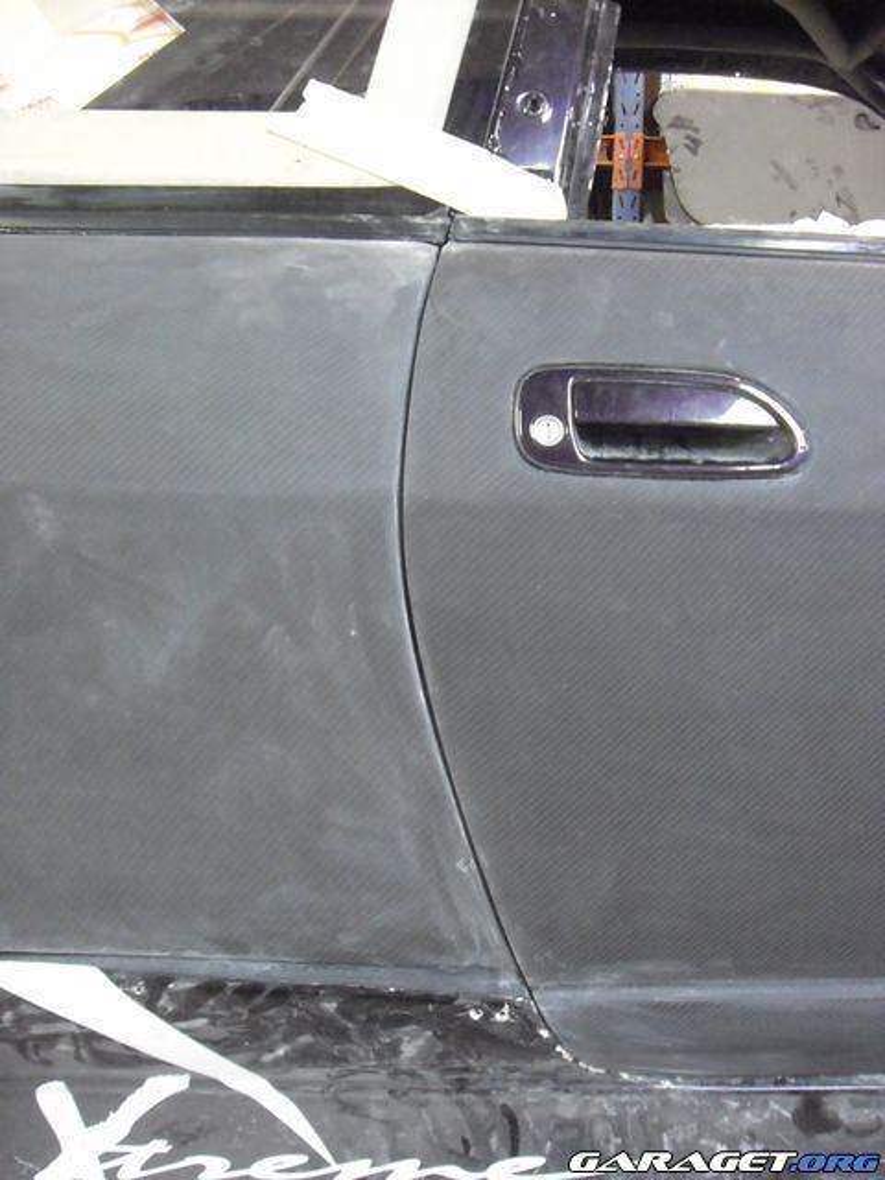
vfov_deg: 50.1
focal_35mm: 37
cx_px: 442
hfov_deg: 38.7
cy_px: 590
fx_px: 1261
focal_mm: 6.2
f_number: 2.7
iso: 800
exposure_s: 1/8
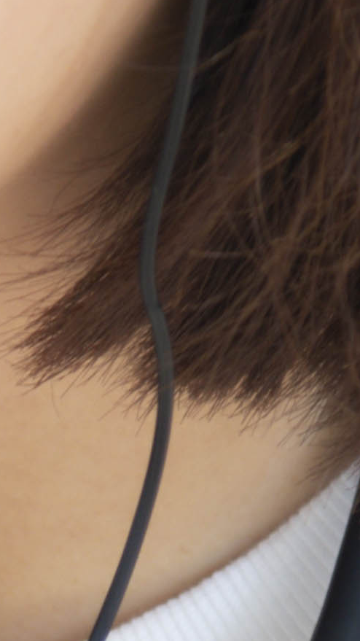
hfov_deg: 1.7
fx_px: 11938
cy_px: 931
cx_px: -186
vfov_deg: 3.1
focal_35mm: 703
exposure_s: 1/100
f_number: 4
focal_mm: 98
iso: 200
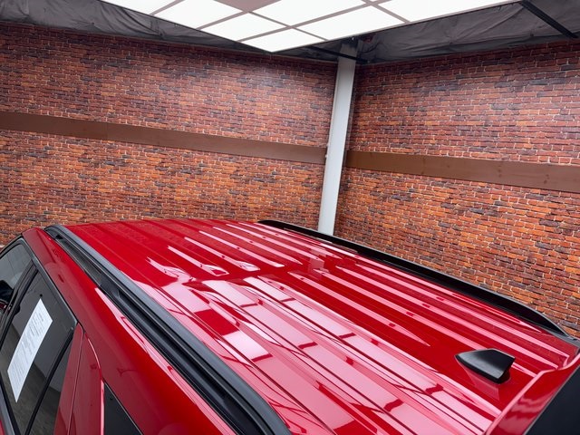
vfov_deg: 56.8
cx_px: 290
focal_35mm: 24
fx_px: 402
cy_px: 218
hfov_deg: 71.6
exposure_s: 1/120
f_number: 1.78
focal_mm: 6.76
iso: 64
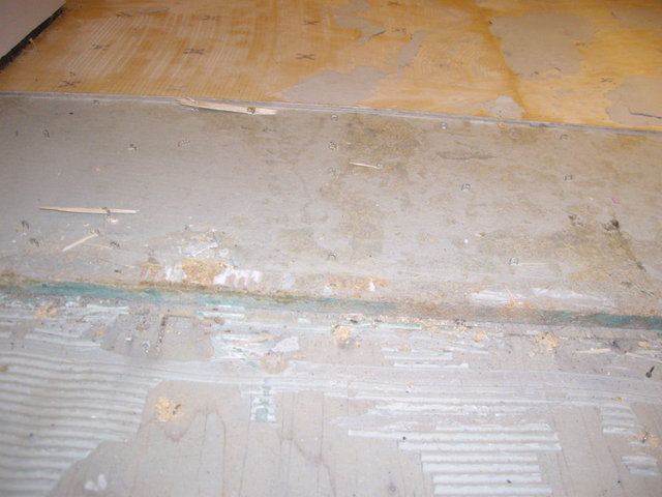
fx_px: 727
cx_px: 331
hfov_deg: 49.0
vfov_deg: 37.7
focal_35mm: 38
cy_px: 248
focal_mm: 6.2
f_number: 2.7
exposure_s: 1/40
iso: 200
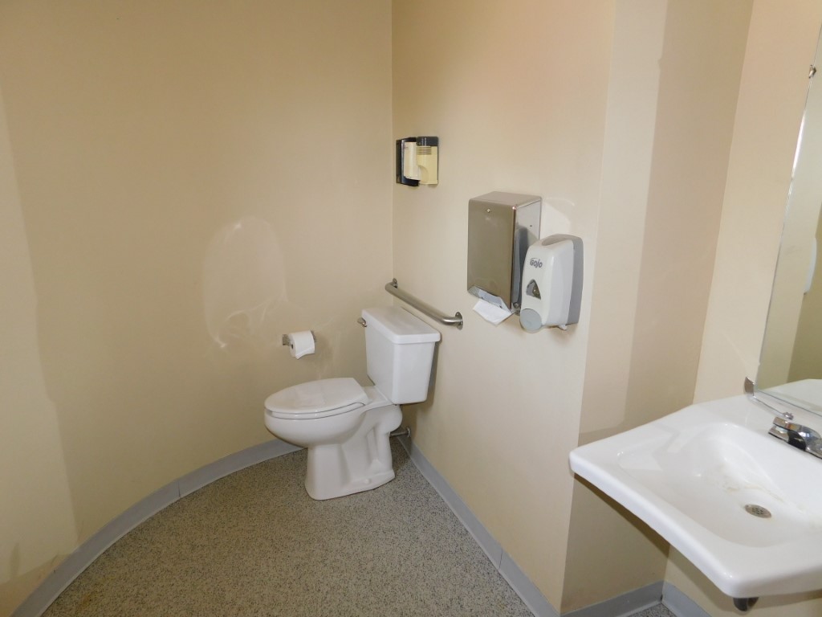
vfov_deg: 58.9
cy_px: 308
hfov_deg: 73.9
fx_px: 546
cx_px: 411
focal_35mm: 23
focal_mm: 4
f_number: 3
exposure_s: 1/30
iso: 200
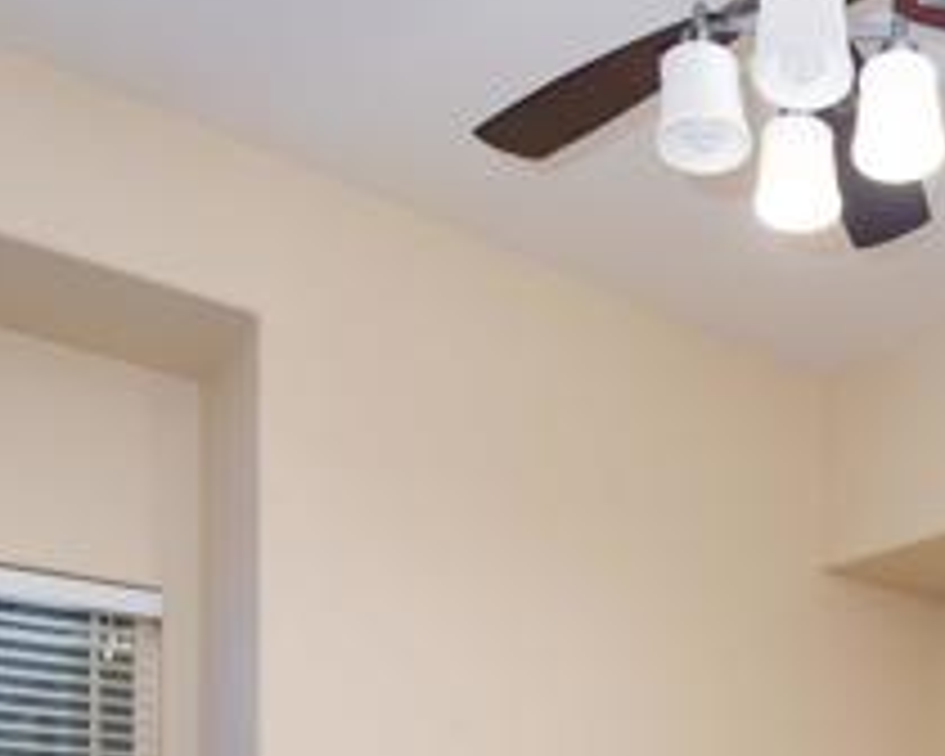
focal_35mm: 40
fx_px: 1119
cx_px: 846
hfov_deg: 42.2
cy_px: 922
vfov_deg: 31.0
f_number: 7.1
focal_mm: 14
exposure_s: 1/200
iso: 320
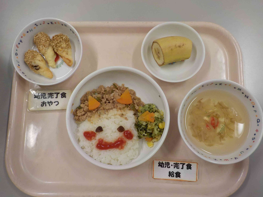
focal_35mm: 30
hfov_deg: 60.0
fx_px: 228
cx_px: 132
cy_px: 98
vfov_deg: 46.8
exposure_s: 1/50
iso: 125
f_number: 3.3
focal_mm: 4.1
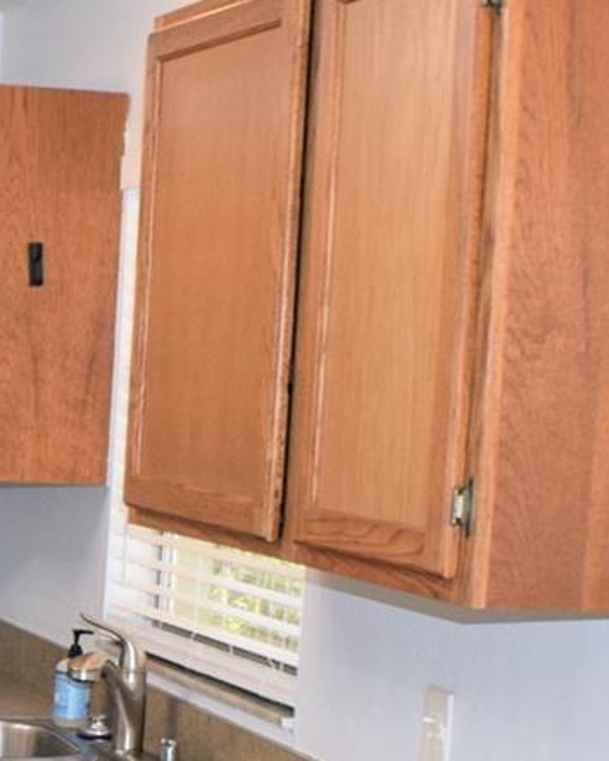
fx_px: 2876
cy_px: 637
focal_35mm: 128
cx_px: -457
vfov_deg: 15.0
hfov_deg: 11.3
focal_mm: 25
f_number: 5.6
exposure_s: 1/125
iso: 800
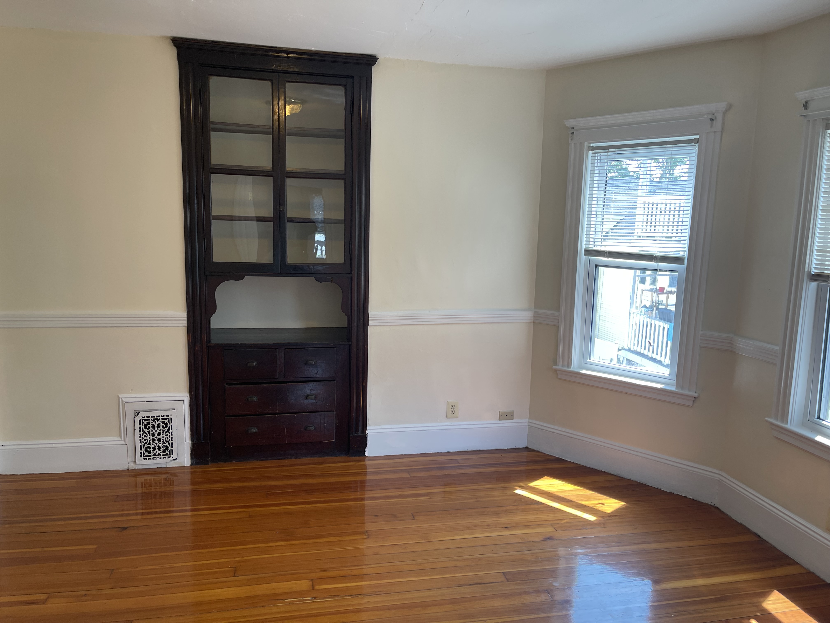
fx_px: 623
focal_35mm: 26
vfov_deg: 53.1
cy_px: 312
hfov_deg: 67.3
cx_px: 415
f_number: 1.6
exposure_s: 1/120
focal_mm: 5.1
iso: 50
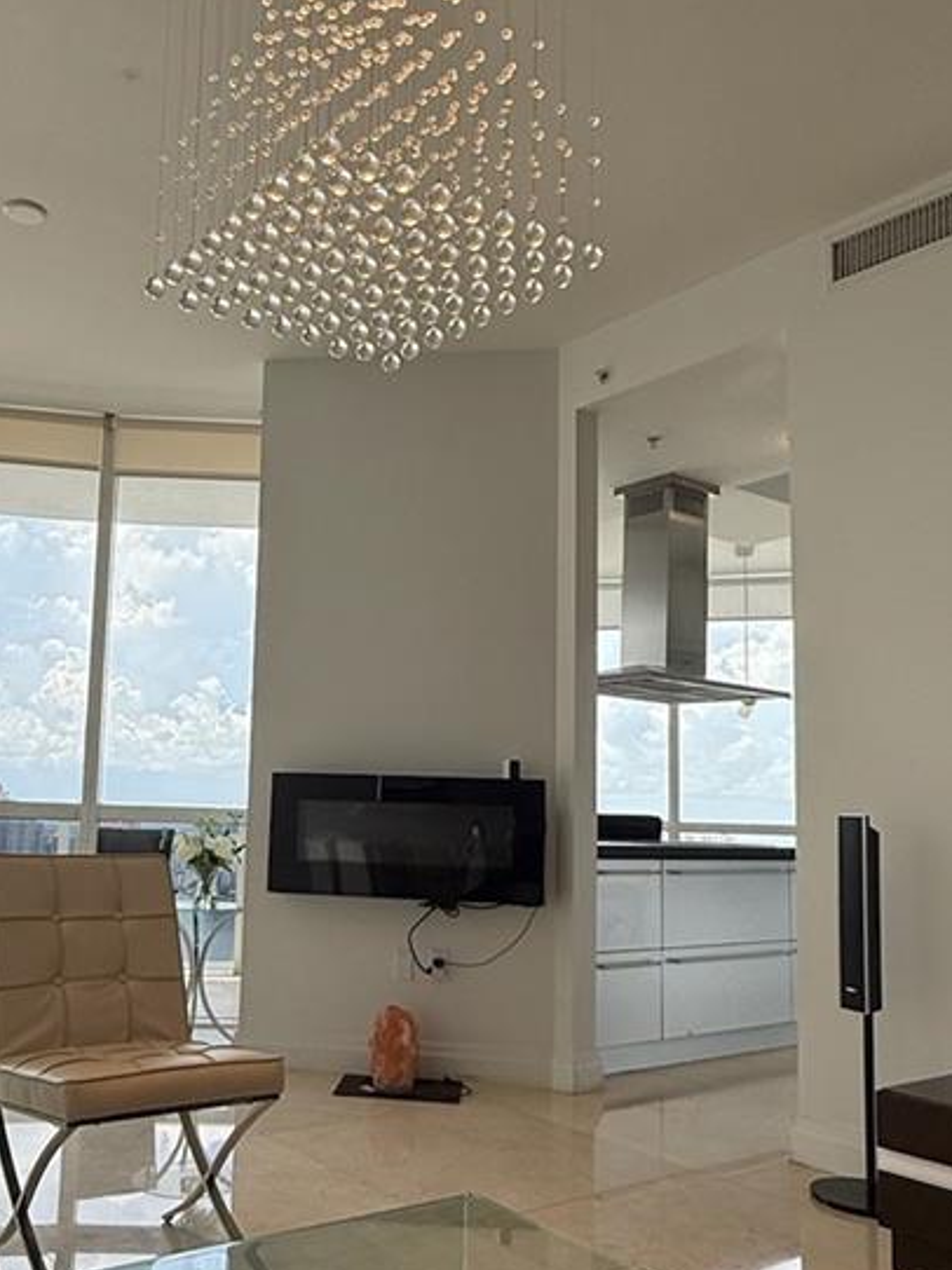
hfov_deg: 44.9
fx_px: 1138
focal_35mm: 31
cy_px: 703
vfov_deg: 58.2
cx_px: 333
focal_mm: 2.22
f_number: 2.2
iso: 64
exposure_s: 1/411
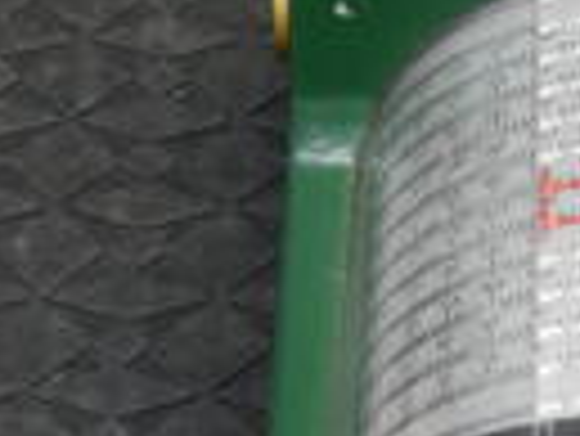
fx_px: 2918
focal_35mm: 174
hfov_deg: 11.3
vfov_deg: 8.5
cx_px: 562
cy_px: 328
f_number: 11
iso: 400
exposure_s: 1/8
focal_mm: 28
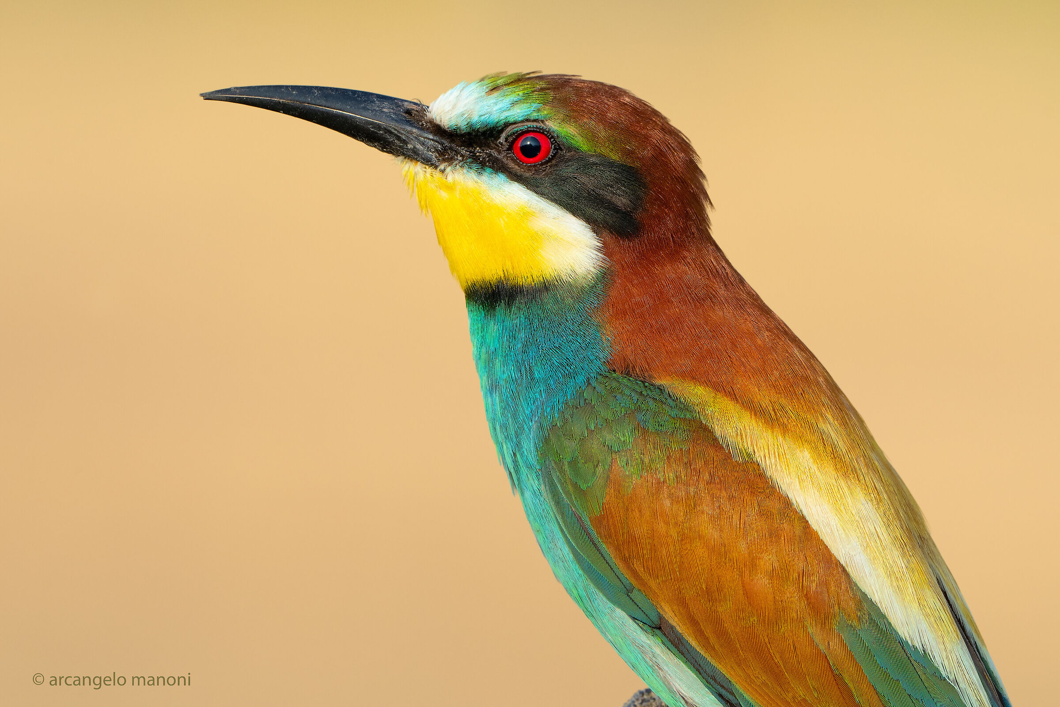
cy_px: 354
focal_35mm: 900
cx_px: 530
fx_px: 26498
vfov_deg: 1.5
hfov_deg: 2.3
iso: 640
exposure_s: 1/250
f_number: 13
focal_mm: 600
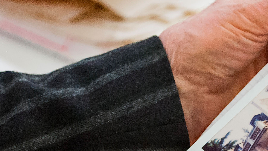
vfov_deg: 4.0
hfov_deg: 6.9
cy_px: 137
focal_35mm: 307
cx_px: 382
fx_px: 2182
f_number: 5
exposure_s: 1/500
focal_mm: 86
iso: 2500
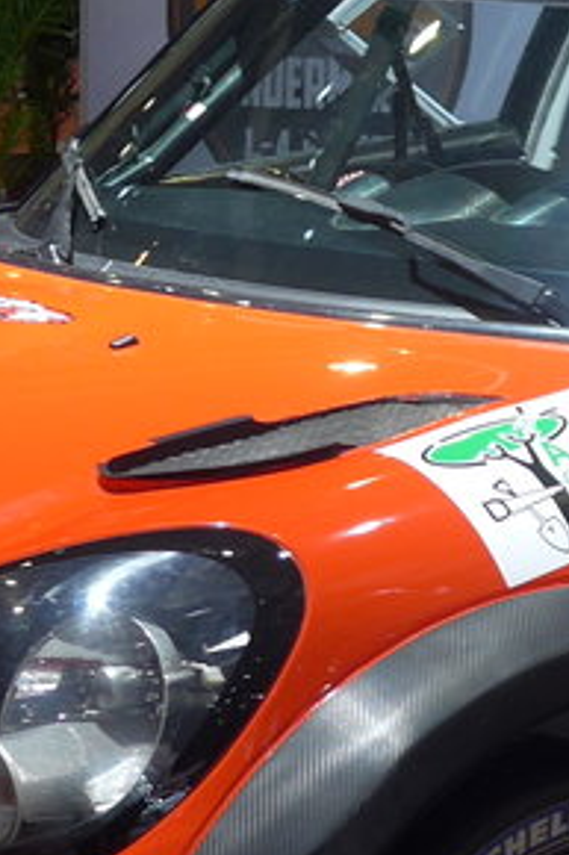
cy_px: 425
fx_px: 2967
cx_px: 419
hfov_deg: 10.9
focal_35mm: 125
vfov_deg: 16.4
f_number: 2
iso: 100
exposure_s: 1/60
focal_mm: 6
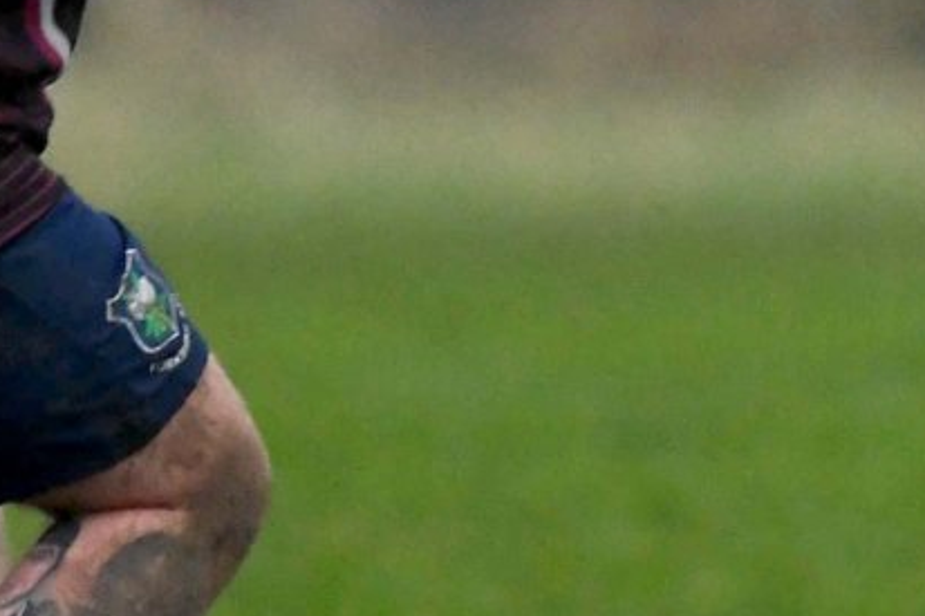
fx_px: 57324
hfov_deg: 0.9
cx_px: 952
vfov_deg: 0.6
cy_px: 30
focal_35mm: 2232
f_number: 2.8
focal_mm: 300
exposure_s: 1/800
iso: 3200
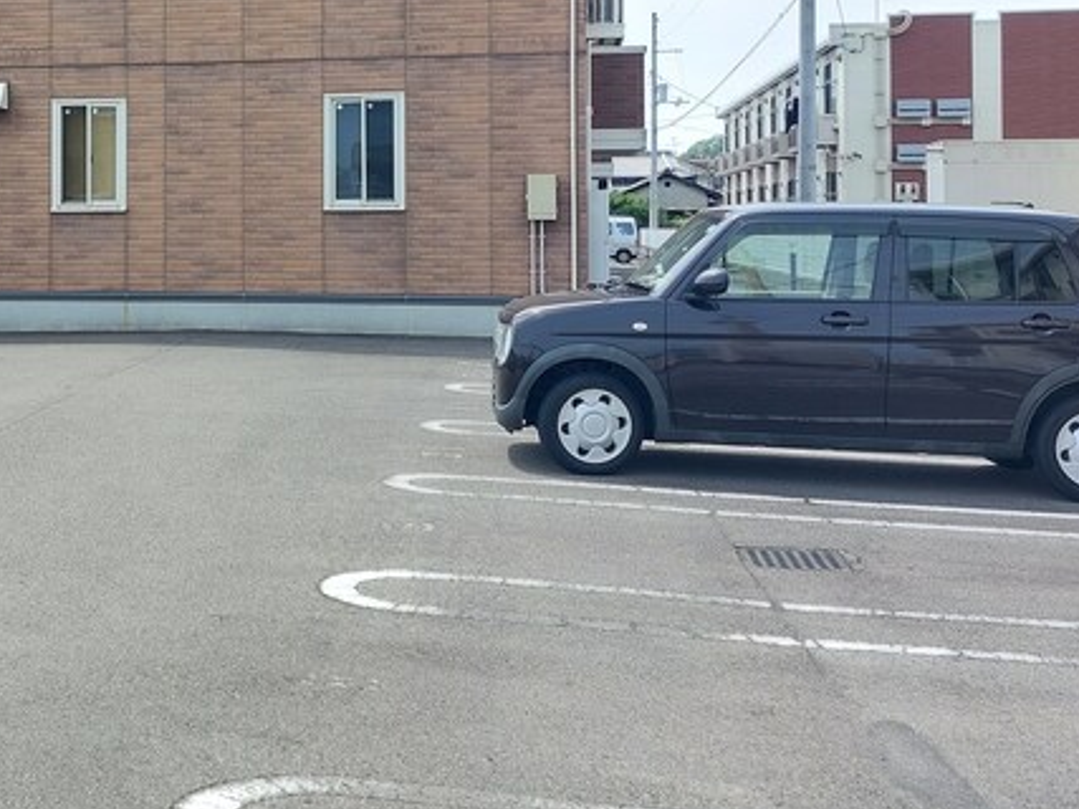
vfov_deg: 26.6
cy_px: 195
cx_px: 121
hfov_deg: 33.8
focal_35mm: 54
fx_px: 1683
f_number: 1.8
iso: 25
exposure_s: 1/318
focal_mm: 5.23
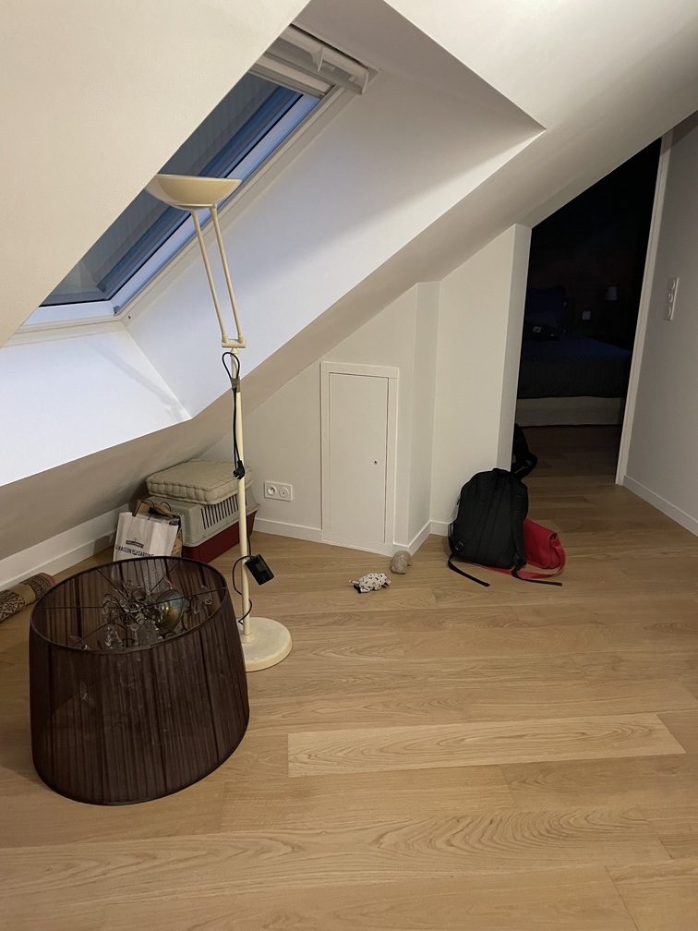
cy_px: 466
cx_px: 349
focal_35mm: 26
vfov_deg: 67.3
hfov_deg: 53.1
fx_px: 699
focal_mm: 4.2
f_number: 1.6
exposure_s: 1/50
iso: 400
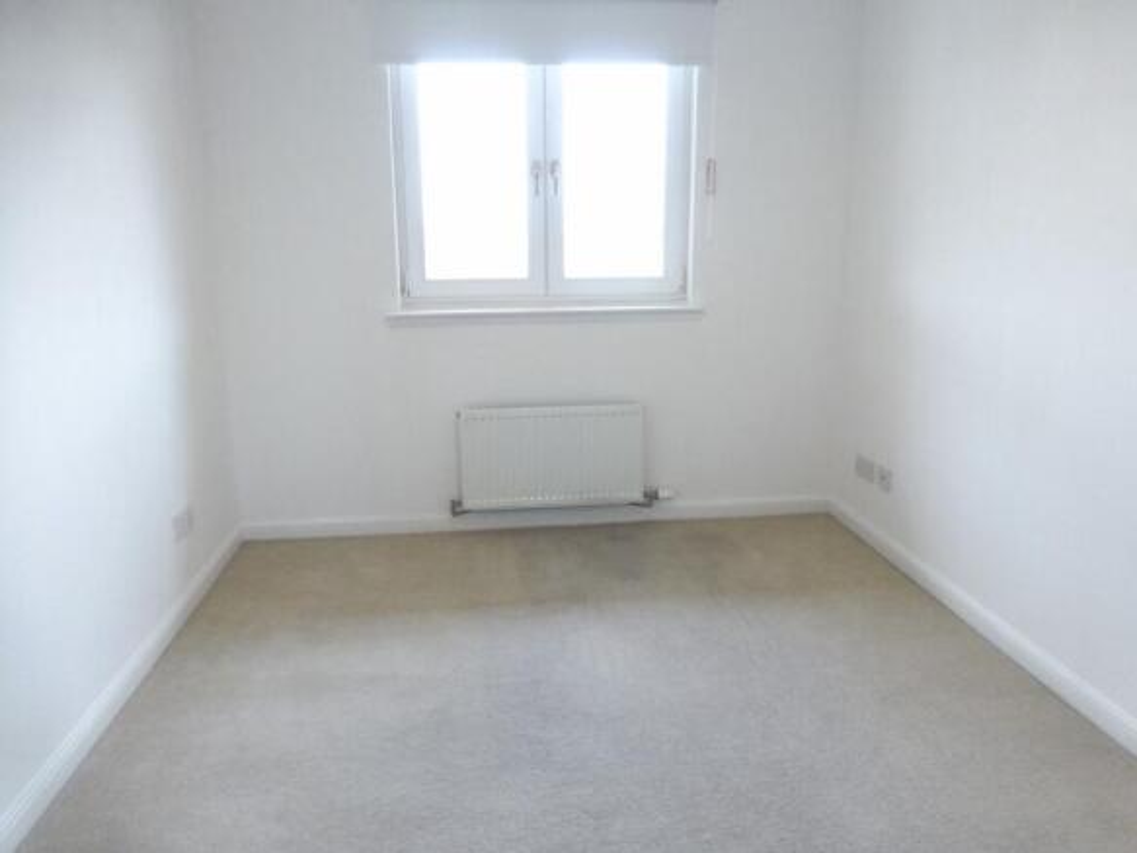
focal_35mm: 24
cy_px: 426
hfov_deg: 71.6
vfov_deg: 56.8
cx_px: 568
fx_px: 788
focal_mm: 4.3
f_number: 3.3
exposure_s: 1/50
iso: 400
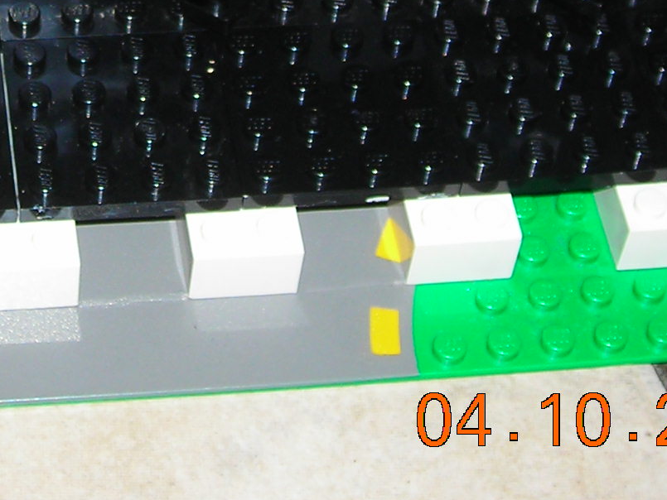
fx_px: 2544
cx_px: 106
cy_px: -217
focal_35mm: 132
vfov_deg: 10.9
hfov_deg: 14.8
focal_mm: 6.8
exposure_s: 1/60.1
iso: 50
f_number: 3.3
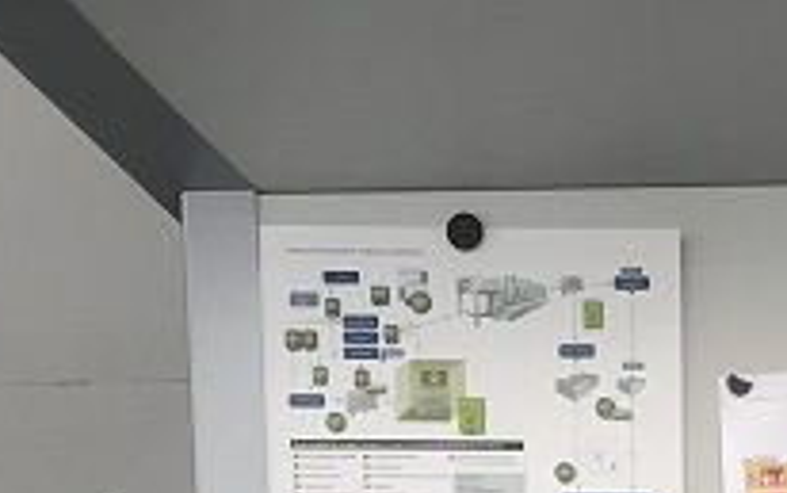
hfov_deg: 14.1
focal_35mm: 145
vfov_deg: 8.6
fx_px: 3112
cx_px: 890
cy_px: 952
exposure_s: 1/100
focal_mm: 3.99
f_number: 1.8
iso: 32
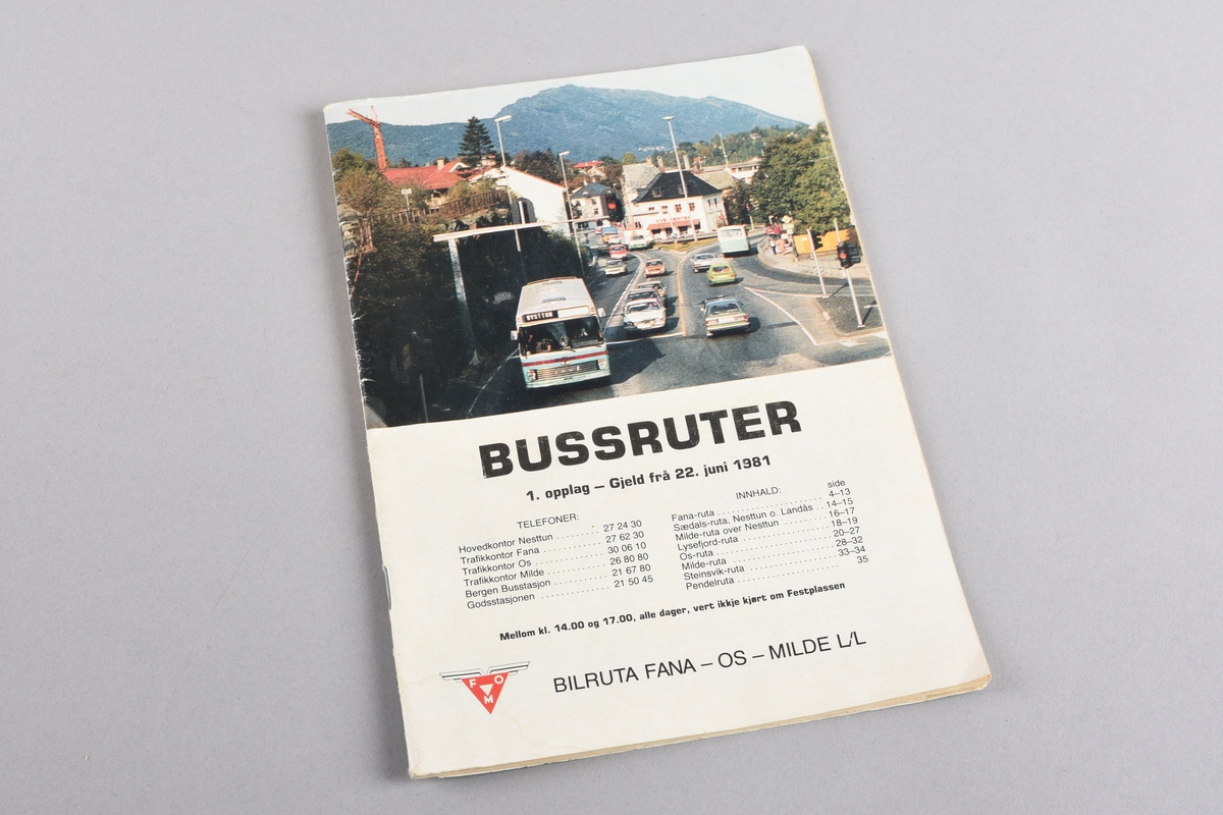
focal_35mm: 57
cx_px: 612
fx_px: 1936
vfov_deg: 23.8
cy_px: 408
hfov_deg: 35.1
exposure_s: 1/125
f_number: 11
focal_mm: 38
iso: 100
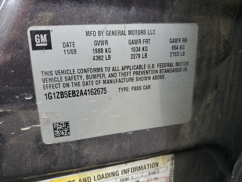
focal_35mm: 26
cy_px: 91
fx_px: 182
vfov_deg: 53.1
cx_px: 121
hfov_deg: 67.3
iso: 50
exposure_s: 1/208
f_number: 1.5
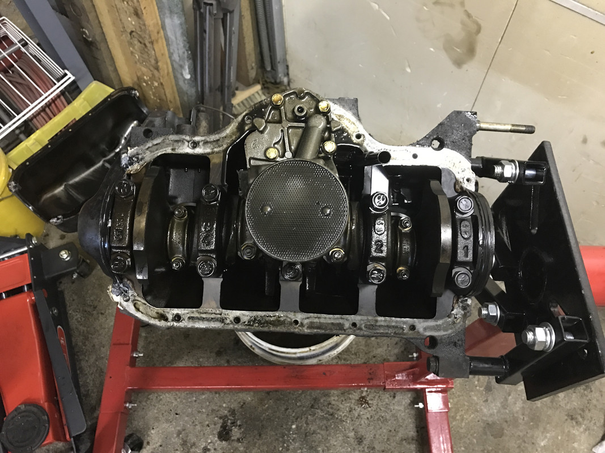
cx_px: 302
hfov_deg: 63.4
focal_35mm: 28
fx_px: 489
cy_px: 226
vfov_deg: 49.7
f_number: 1.8
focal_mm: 3.99
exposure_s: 1/7
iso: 80
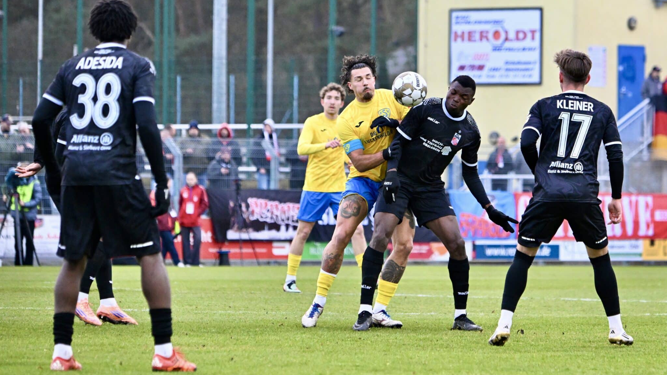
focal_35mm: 242
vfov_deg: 5.0
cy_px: 175
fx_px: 4280
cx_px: 334
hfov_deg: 8.9
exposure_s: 1/1600
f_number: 5.3
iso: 5600
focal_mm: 230
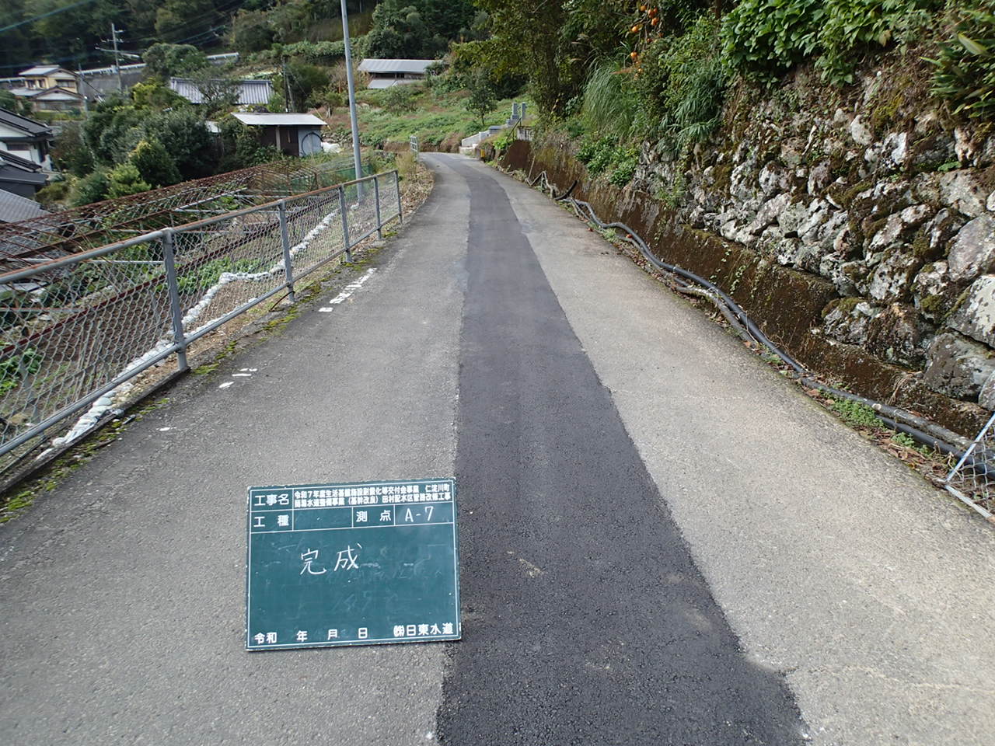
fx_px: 719
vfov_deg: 54.9
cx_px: 498
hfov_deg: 69.4
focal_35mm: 25
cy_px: 373
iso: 100
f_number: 2.8
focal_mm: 4.5
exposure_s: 1/320
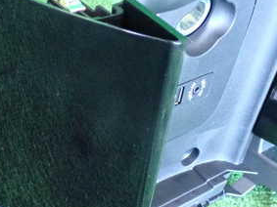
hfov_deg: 22.5
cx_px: 156
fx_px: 696
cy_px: 113
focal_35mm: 87
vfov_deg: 17.0
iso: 2500
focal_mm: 7.31
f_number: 2.8
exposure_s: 1/125
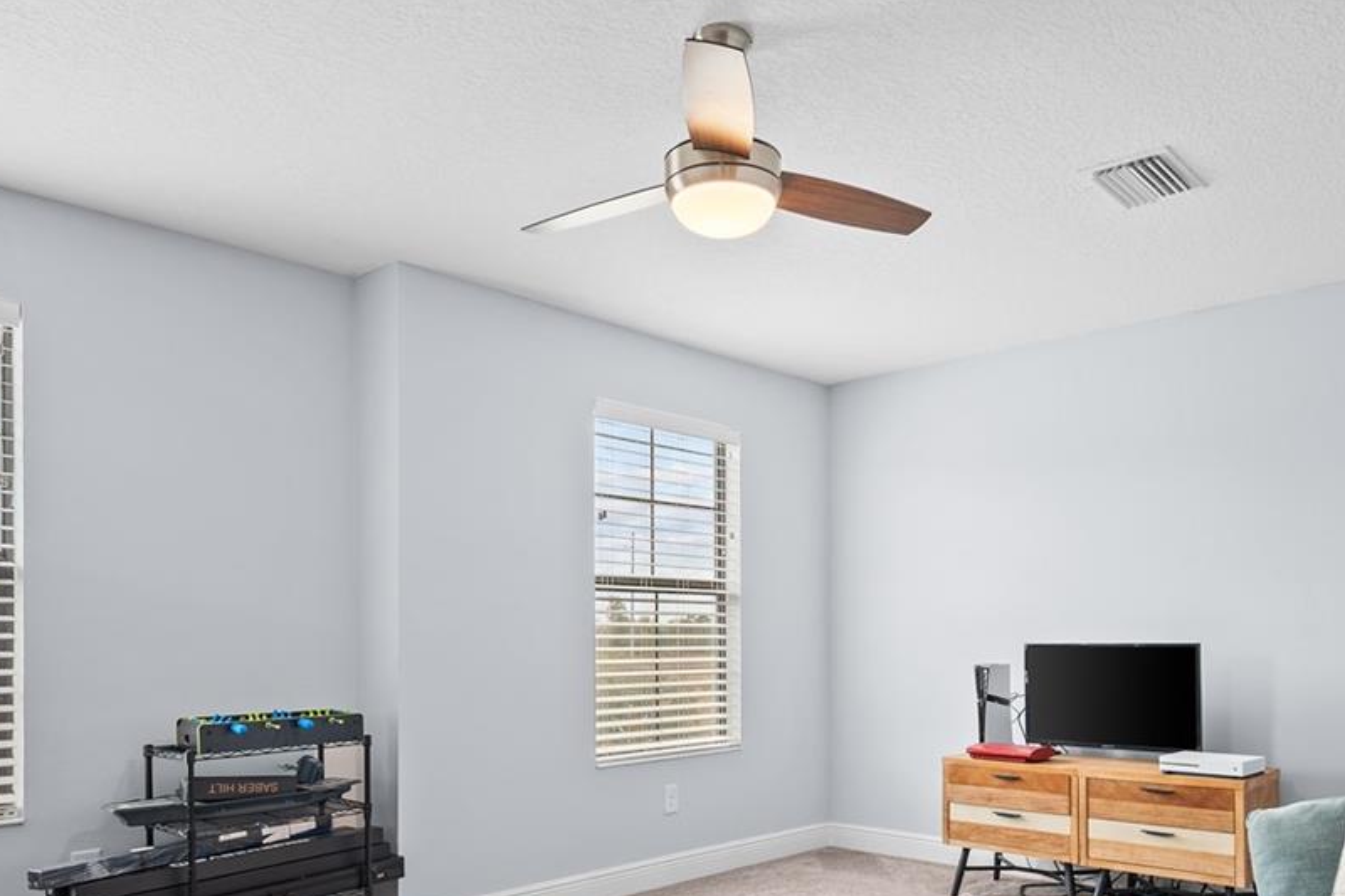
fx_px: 1046
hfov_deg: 65.2
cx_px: 757
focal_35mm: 28
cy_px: 632
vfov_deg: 45.3
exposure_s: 1/6
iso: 100
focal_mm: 14
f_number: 4
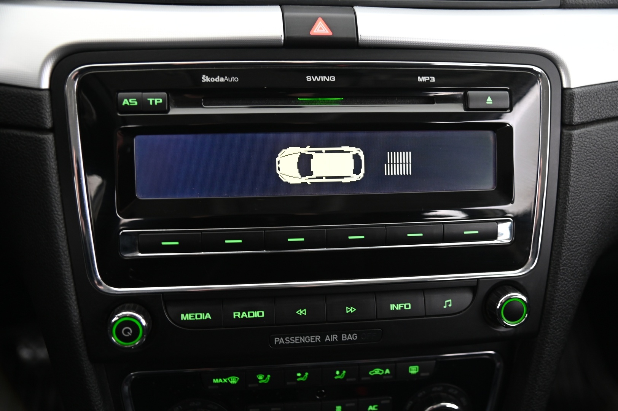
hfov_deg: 48.5
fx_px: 686
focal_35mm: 40
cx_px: 309
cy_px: 206
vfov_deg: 33.3
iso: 2000
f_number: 4
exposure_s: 1/13
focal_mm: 40
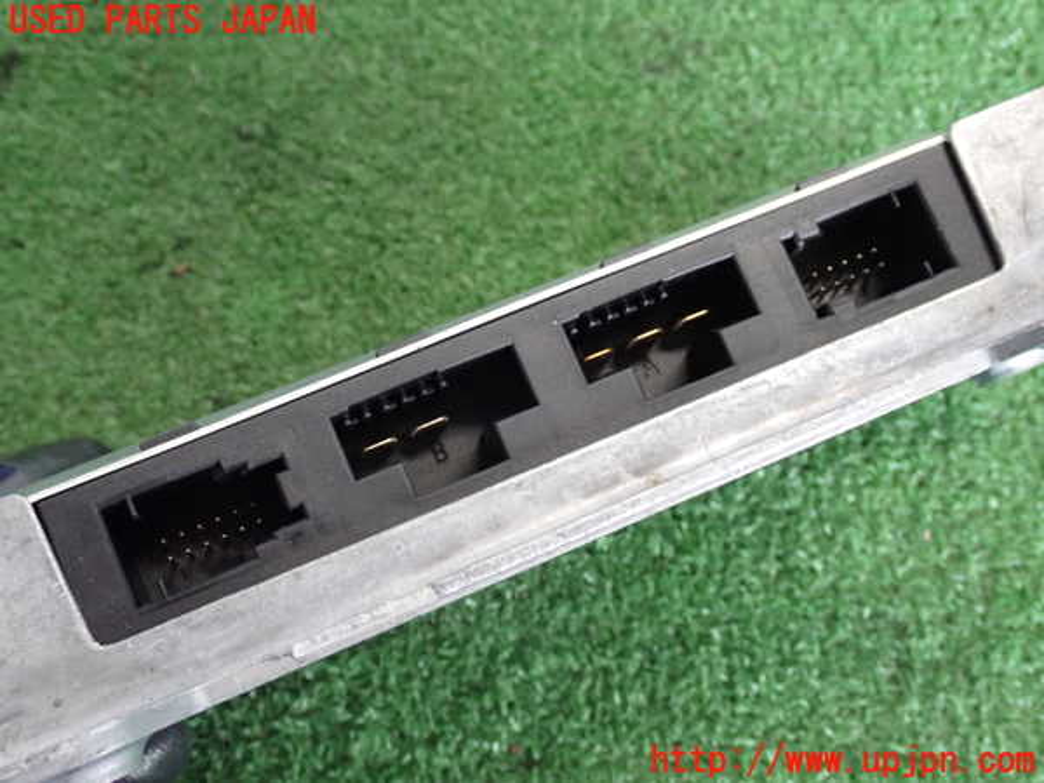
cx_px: 522
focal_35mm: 44
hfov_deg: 42.9
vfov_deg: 32.9
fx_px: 1327
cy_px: 392
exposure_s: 1/25
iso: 800
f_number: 4
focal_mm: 7.84
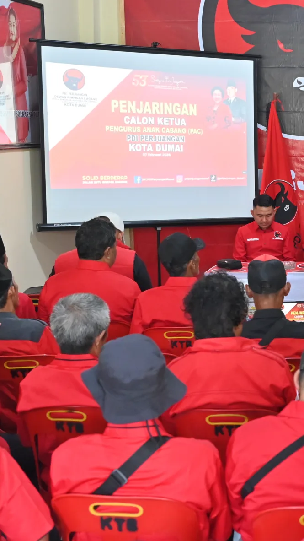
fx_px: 991
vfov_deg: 30.5
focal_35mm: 69
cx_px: 421
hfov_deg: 16.3
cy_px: 279
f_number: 4
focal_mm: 30.5
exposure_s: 1/125
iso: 2200
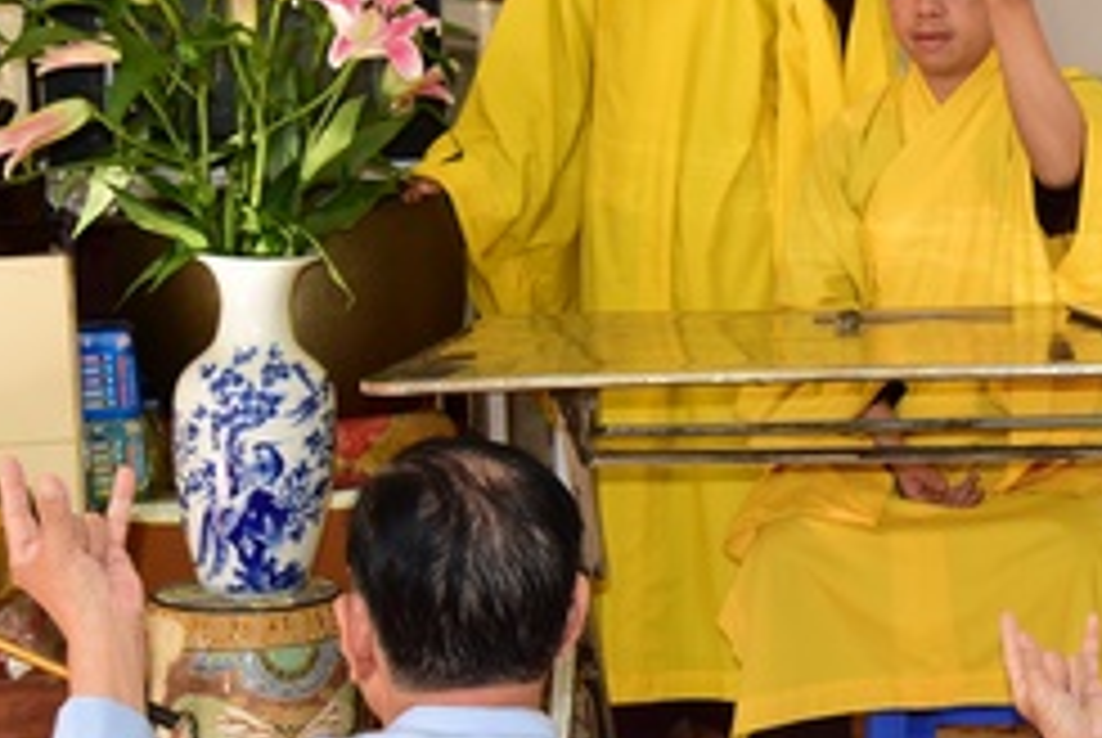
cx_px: 1372
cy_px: 360
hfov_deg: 16.0
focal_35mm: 122
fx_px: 3739
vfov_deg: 11.3
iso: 1000
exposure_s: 1/60
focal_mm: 46
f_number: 5
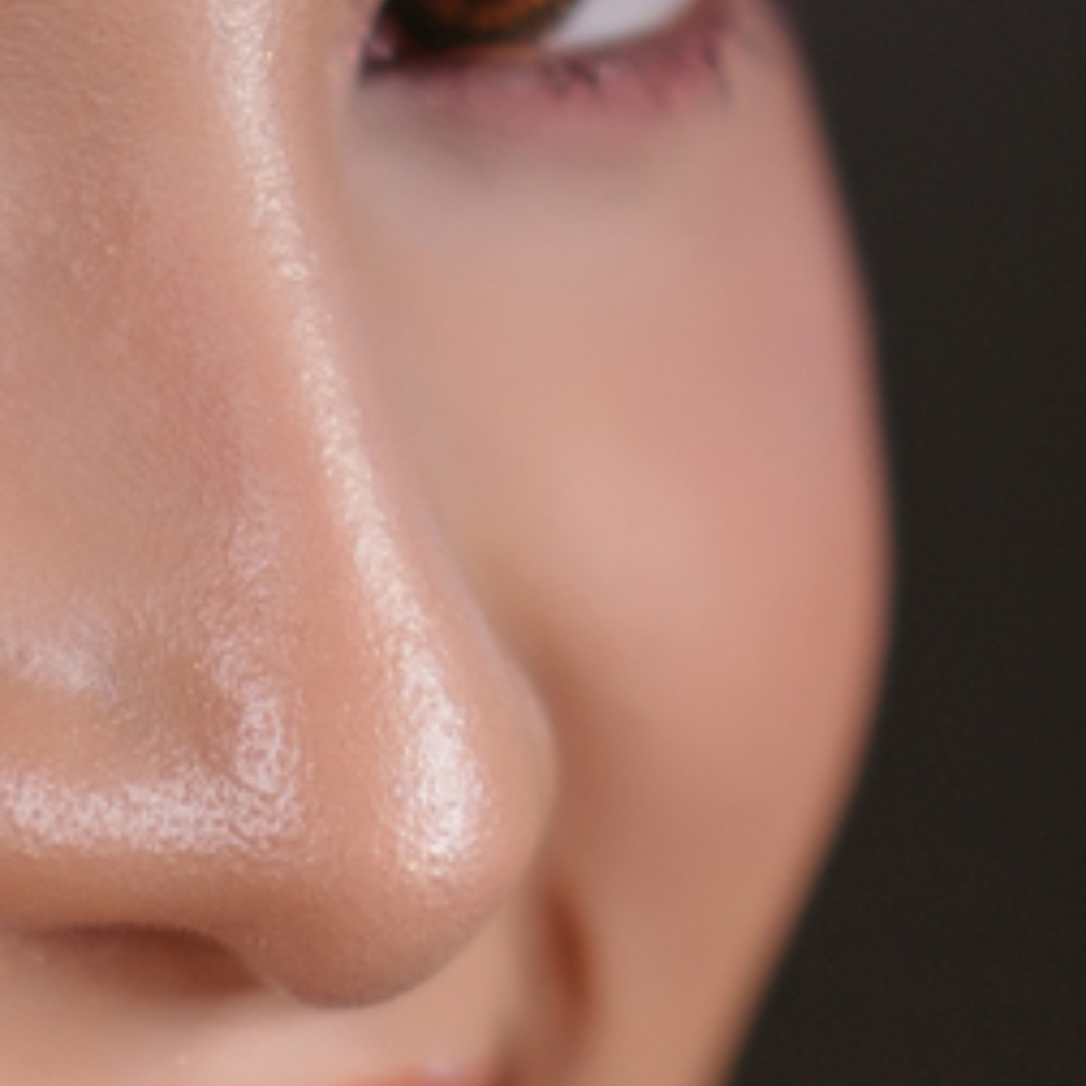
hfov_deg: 2.9
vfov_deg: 2.9
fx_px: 21368
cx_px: -414
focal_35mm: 602
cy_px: 2806
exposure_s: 1/640
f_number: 1.4
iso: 100
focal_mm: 85
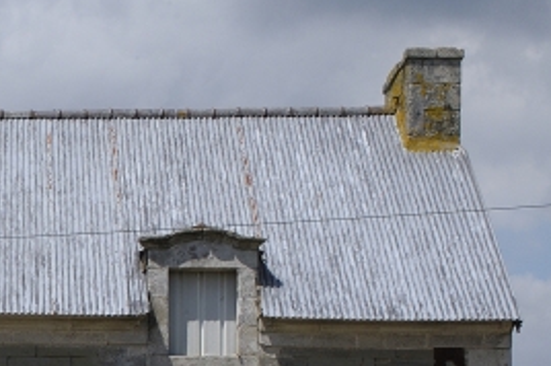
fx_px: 2040
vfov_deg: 10.0
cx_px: -125
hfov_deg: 14.8
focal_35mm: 133
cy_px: 500
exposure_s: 1/250
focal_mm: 31
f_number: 14
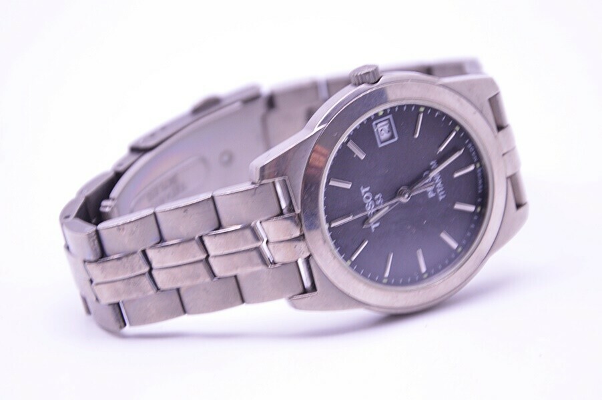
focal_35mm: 158
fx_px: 2632
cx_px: 301
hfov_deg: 13.0
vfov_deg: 8.7
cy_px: 200
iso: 400
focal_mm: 105
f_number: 5.6
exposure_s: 1/80
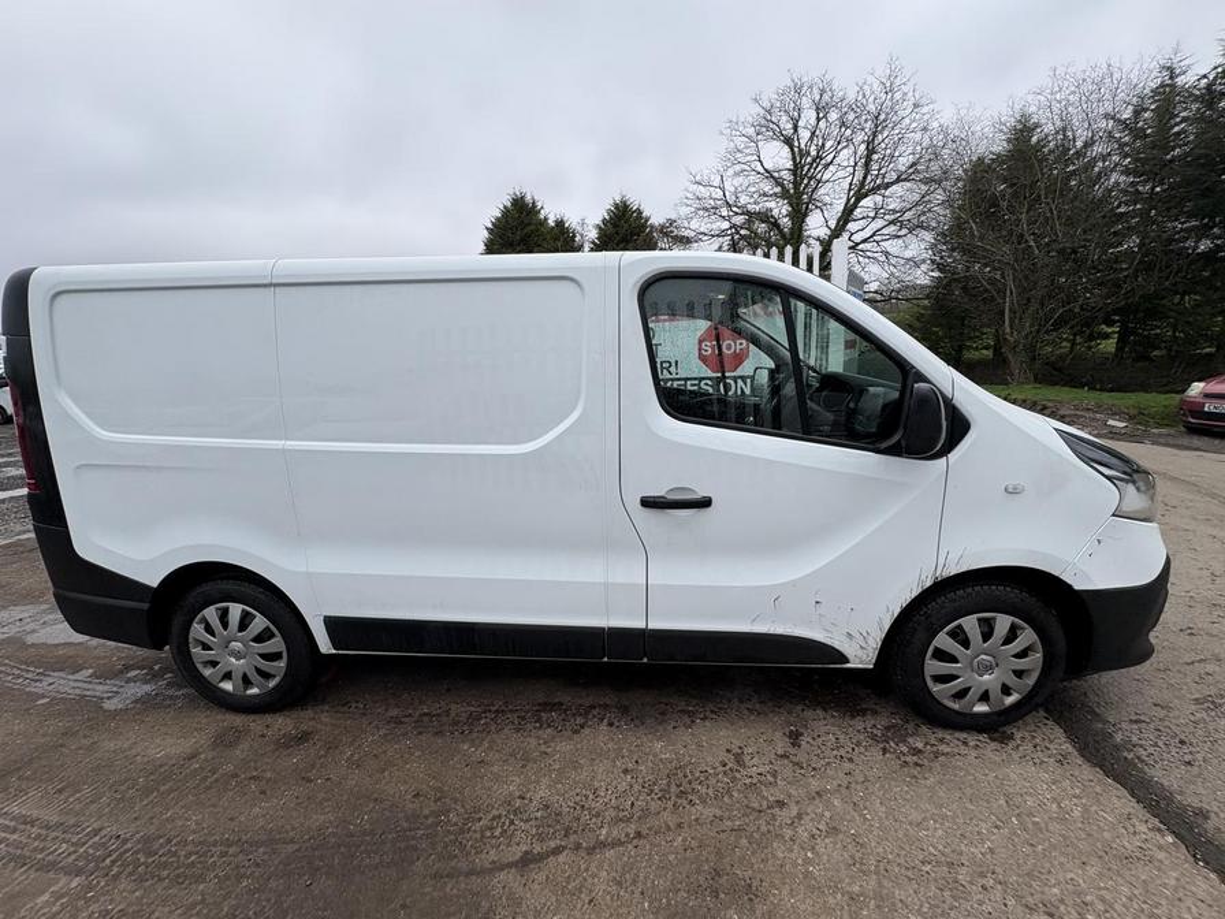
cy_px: 460
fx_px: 495
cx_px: 612
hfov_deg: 102.1
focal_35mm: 14
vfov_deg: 85.7
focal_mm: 2.22
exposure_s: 1/681
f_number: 2.2
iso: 40
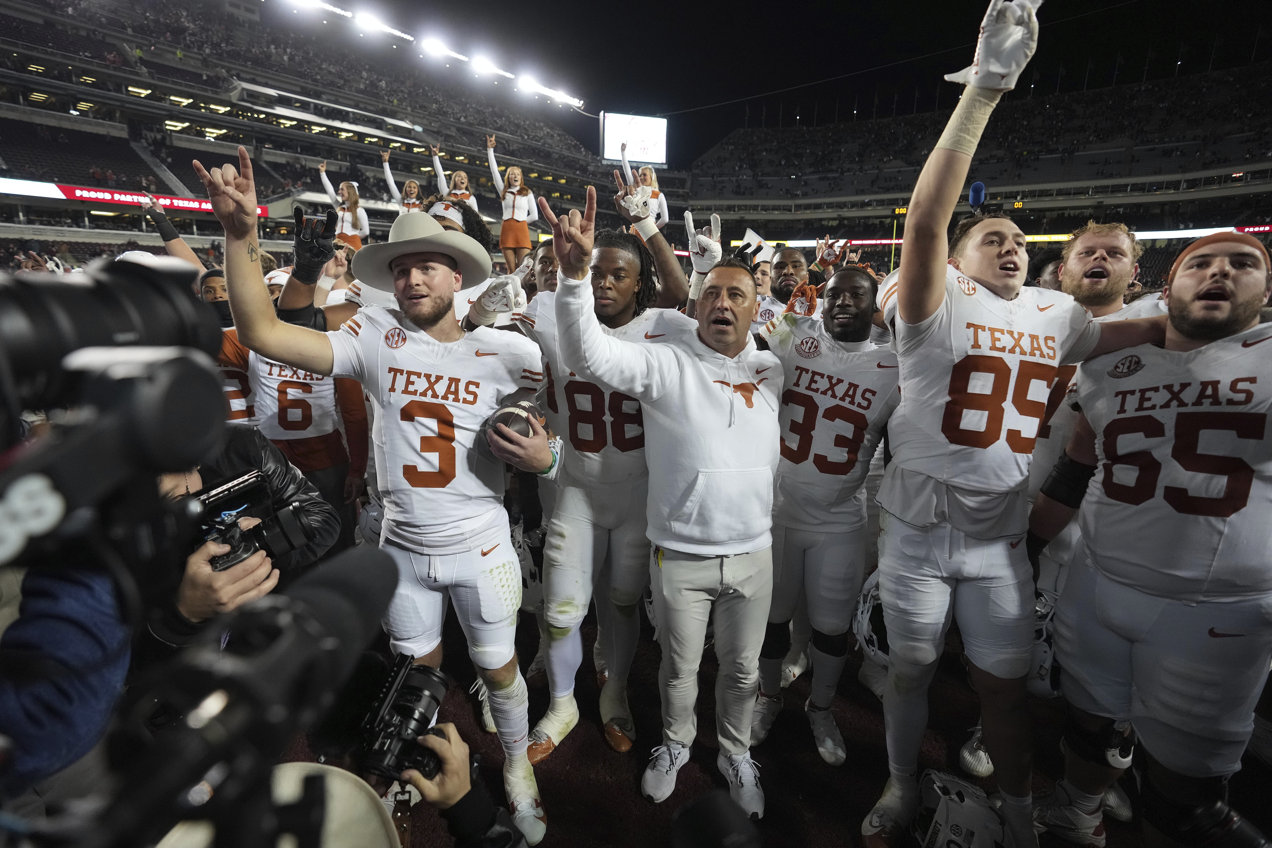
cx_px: 636
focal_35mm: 16
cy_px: 424
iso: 3200
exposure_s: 1/2000
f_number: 2.8
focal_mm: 16
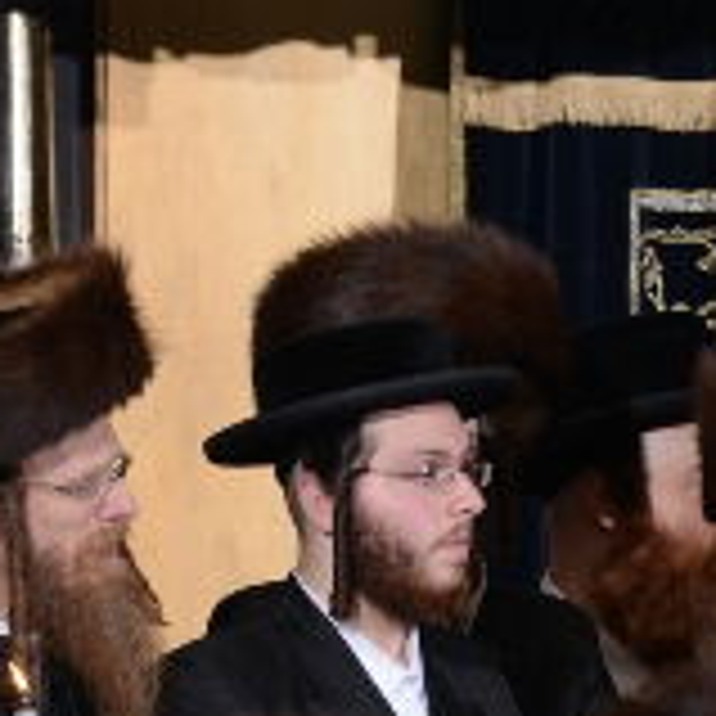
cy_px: 378
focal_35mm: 712
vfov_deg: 2.5
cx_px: 2071
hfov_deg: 2.4
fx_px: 16662
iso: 640
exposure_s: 1/160
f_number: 8
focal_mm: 130
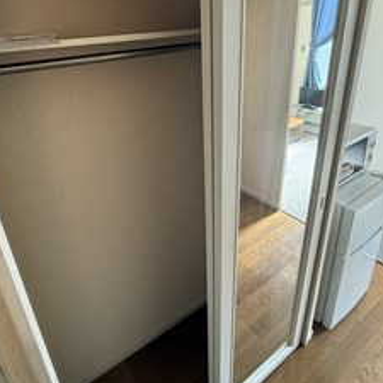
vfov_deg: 68.6
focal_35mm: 22
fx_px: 275
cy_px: 145
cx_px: 158
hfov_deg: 69.1
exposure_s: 1/100
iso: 320
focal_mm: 2.22
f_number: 2.2
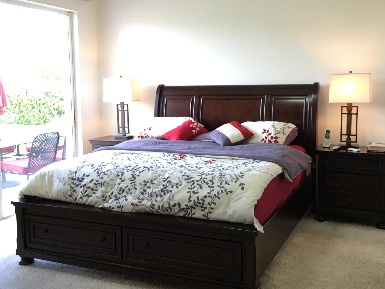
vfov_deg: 38.6
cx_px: 221
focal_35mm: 37
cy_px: 122
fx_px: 412
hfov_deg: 50.0
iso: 32
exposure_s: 1/15
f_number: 2.2
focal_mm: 4.15
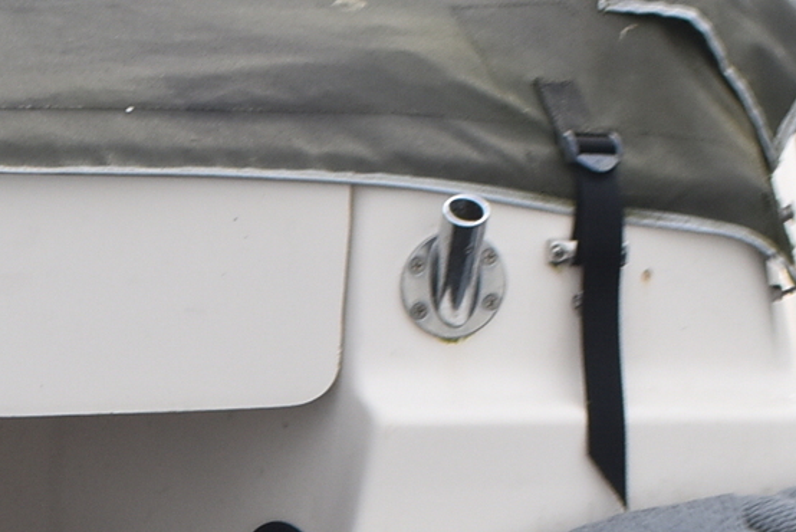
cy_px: 538
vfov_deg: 4.2
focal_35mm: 325
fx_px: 7190
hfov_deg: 6.3
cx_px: -336
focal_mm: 48
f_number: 6.3
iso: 400
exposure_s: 1/160
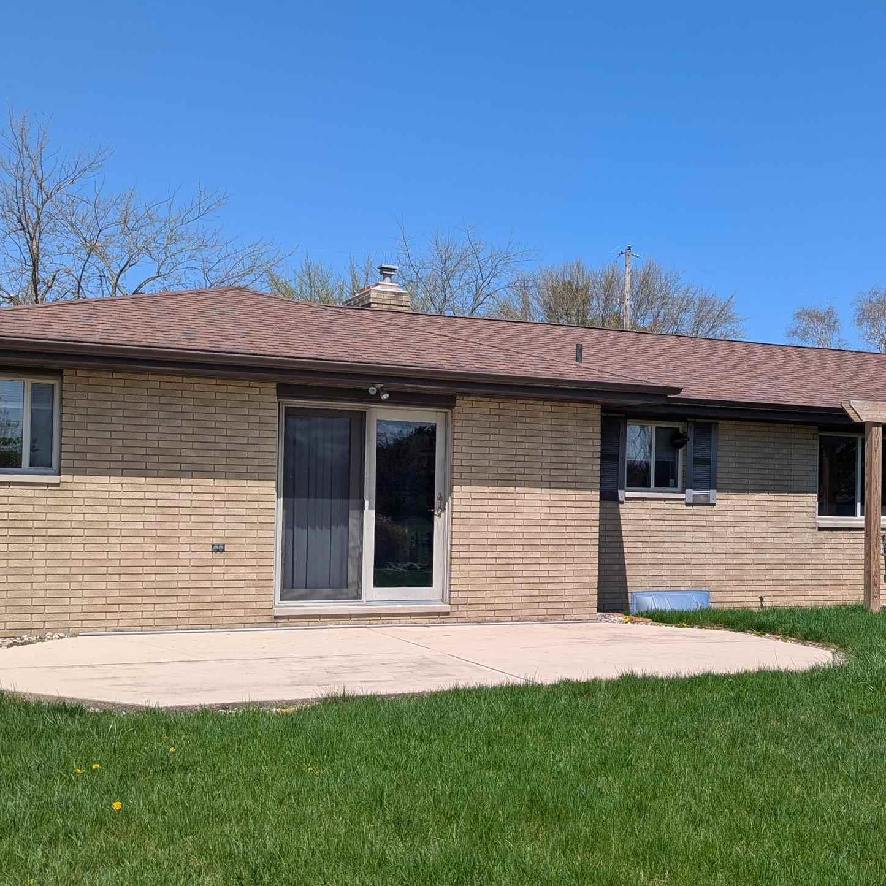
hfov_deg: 36.9
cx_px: 638
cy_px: 521
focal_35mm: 45
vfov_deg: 37.4
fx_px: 1303
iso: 42
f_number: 1.85
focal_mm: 6.81
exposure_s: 1/2976
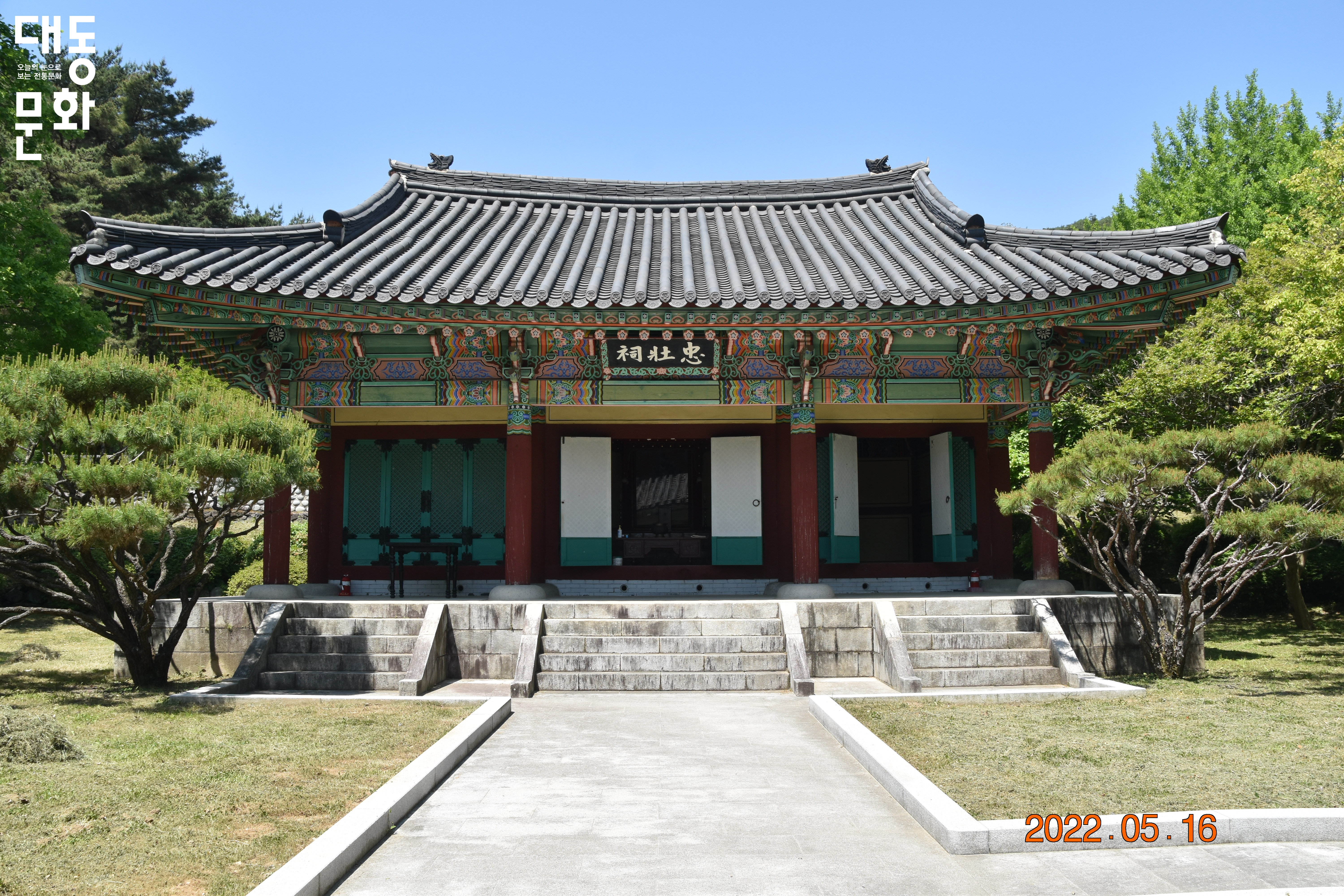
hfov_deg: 67.4
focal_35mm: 27
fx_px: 1008
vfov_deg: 47.9
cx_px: 672
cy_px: 448
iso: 200
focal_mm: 18
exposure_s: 1/320
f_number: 9
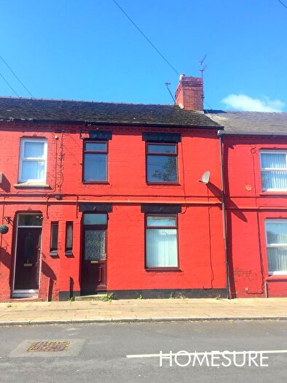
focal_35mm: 29
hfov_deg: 48.2
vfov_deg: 61.6
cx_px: 144
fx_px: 320
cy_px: 192
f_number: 2.2
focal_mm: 4.15
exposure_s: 1/732
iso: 32
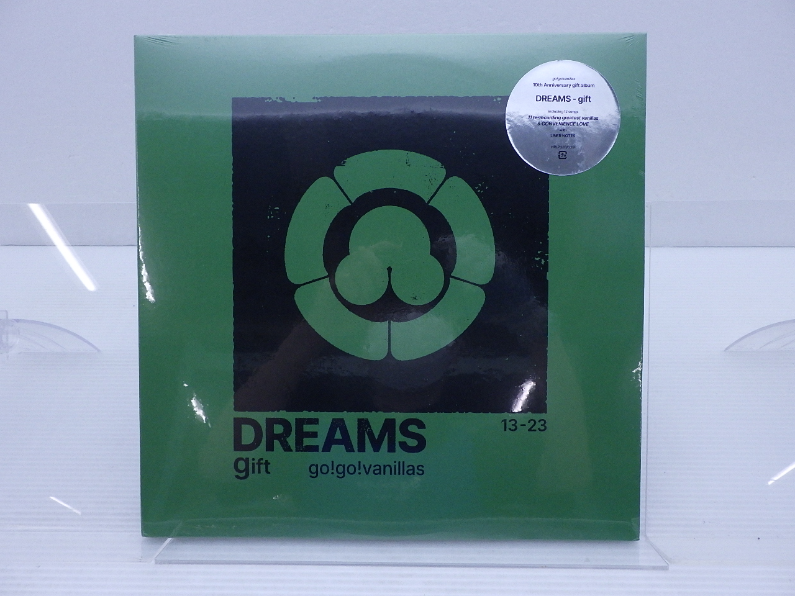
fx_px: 643
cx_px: 398
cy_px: 298
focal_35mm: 28
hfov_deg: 63.4
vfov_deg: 49.7
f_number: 4.2
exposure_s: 1/160
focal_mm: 5
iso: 400
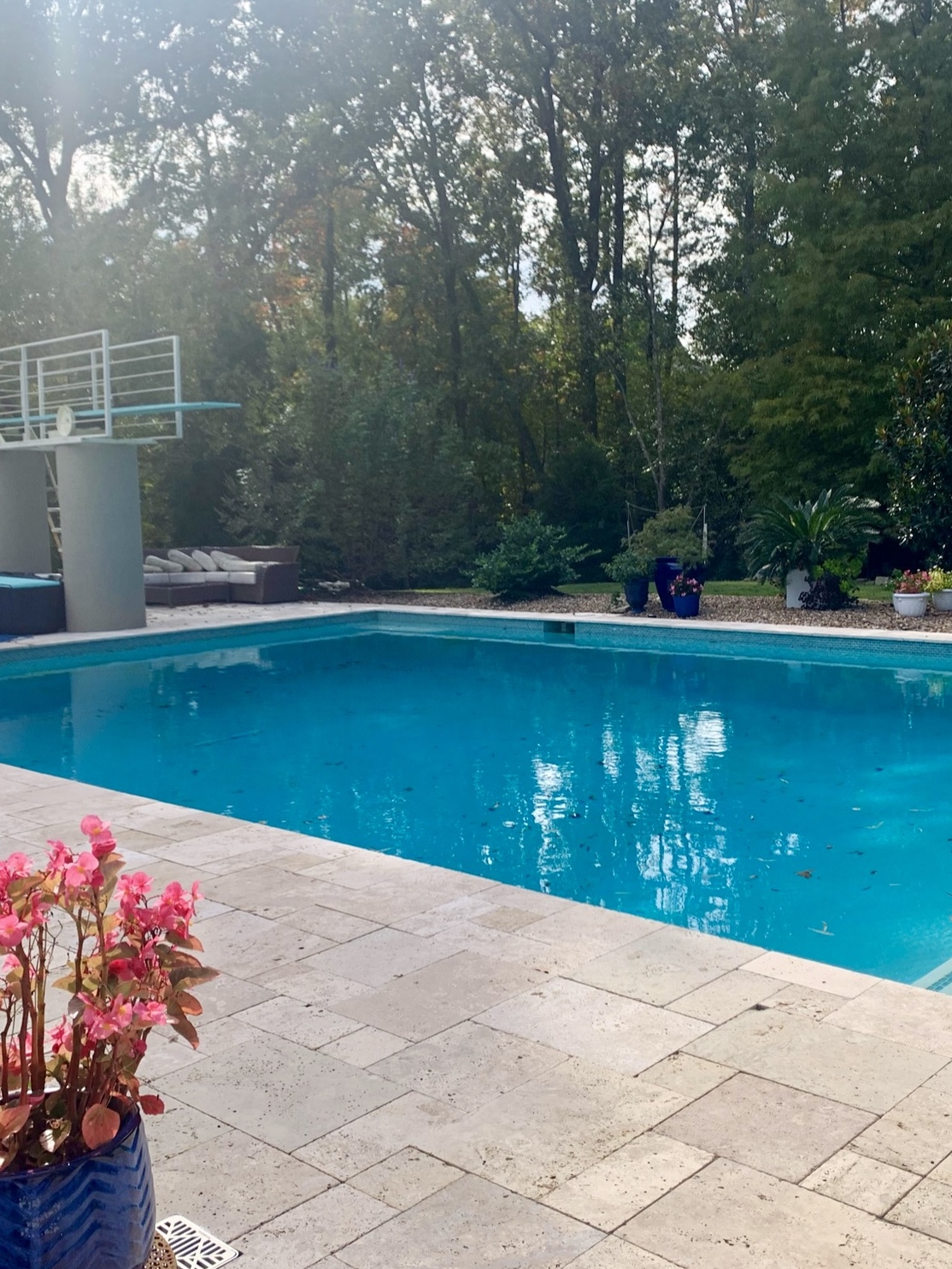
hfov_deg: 40.6
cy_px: 639
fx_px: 1283
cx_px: 540
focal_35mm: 35
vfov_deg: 52.6
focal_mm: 4.25
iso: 25
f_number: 1.8
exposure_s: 1/954
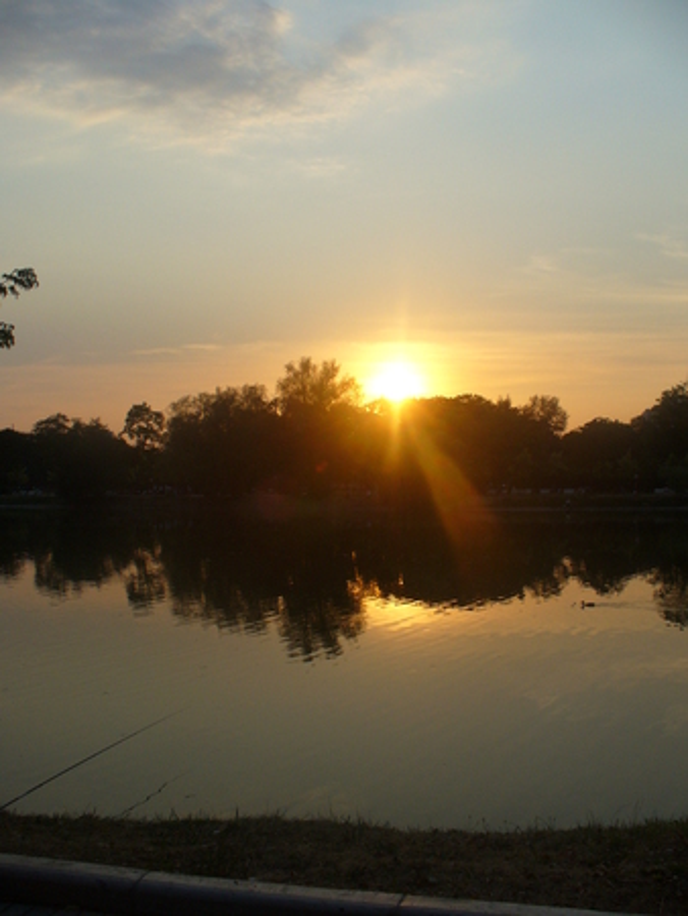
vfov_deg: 50.1
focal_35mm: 37
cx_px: 344
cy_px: 458
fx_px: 980
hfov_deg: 38.7
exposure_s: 1/200
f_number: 5.6
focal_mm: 6.1
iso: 80
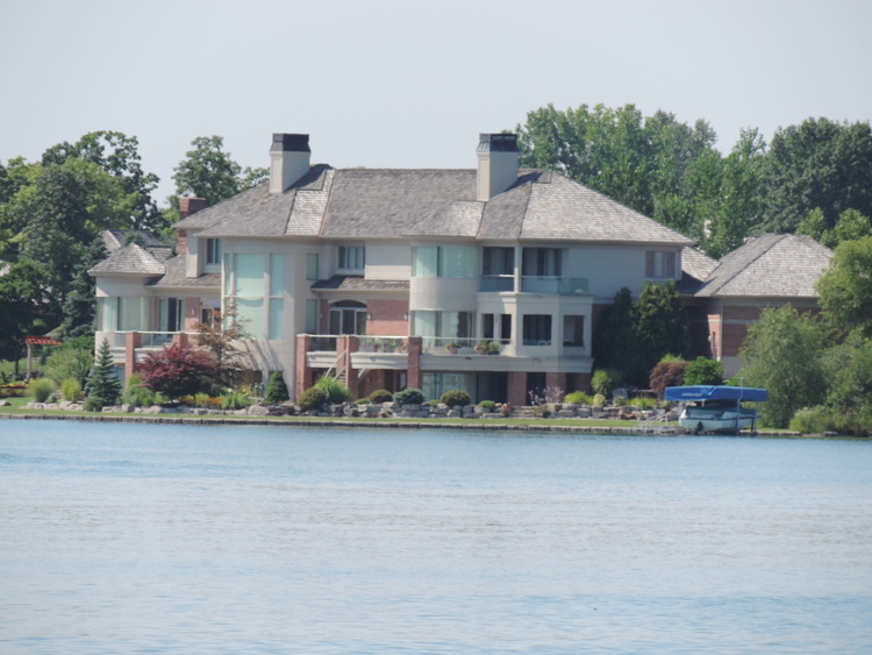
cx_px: 408
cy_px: 319
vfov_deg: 2.8
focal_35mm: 533
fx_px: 13431
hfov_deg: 3.7
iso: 80
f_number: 4.9
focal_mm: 89.1
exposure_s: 1/320
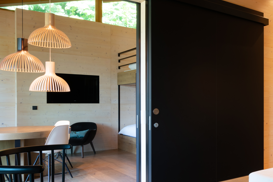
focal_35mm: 38
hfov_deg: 45.5
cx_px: 250
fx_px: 288
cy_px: 112
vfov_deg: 34.9
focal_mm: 17
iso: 100
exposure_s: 4
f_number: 11
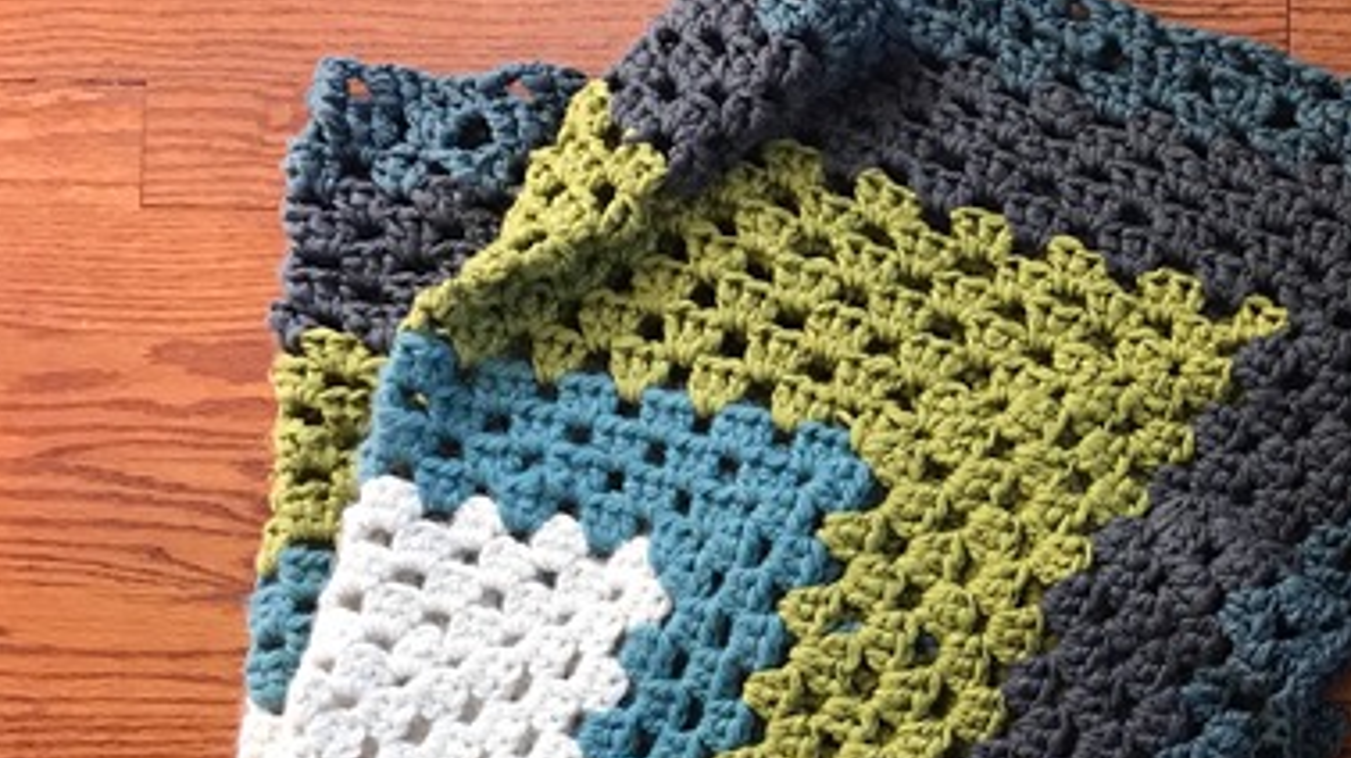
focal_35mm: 63
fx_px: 2255
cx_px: 1365
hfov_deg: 30.8
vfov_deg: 18.5
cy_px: 774
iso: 40
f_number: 1.8
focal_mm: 3.99
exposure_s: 1/17
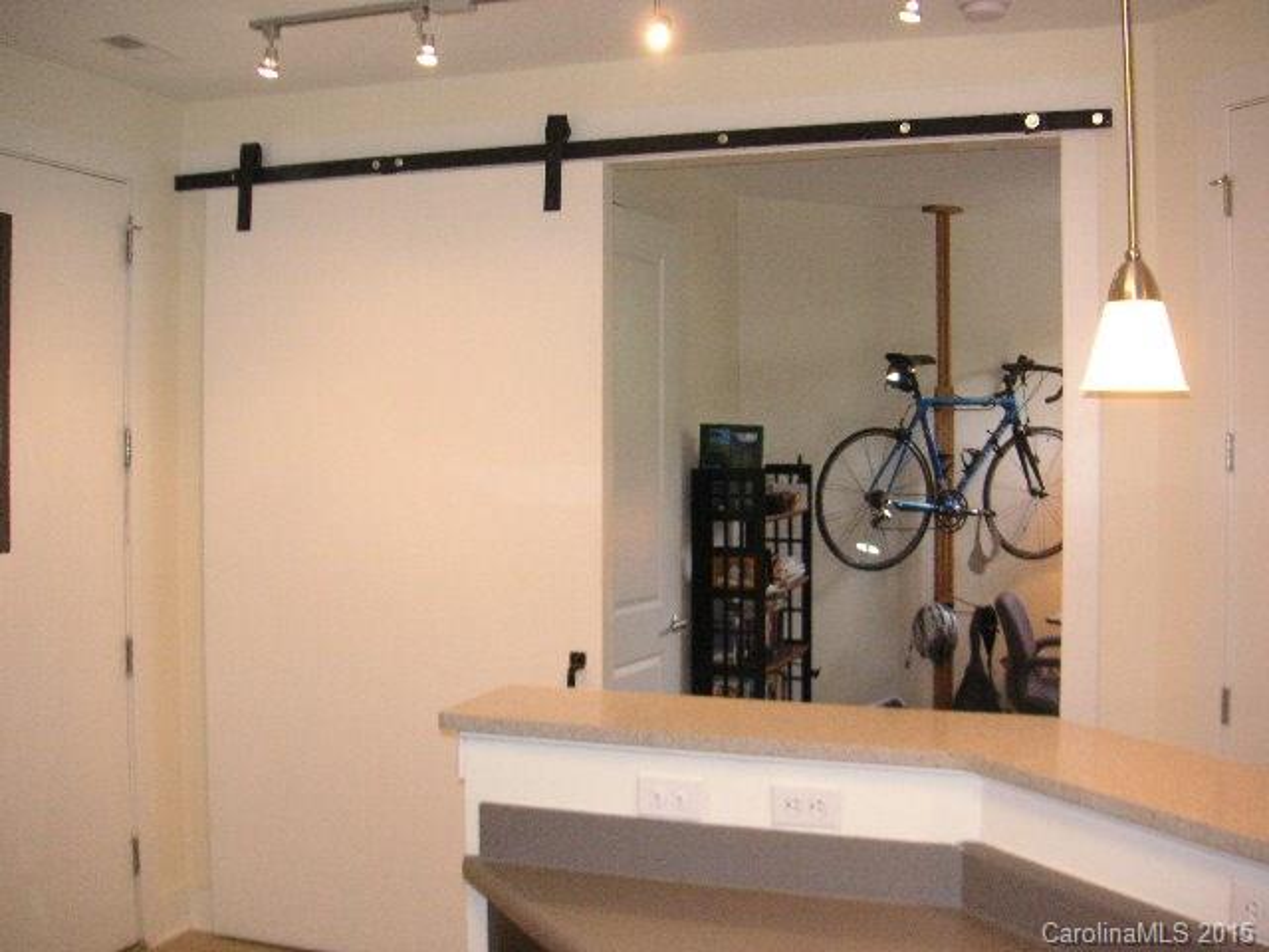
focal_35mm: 37
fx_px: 1356
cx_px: 634
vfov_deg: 38.7
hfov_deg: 50.1
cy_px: 476
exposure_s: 1/60
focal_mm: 6.1
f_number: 2.8
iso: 160
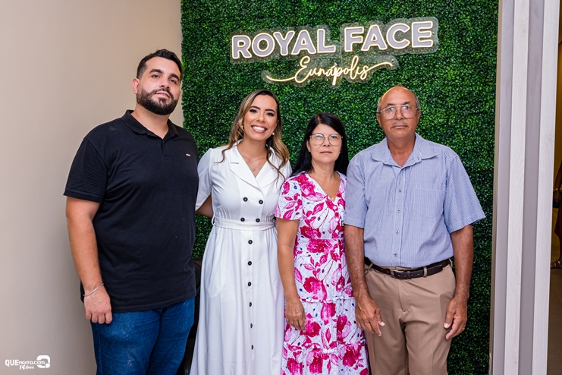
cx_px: 281
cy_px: 188
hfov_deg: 53.1
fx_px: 562
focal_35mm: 36
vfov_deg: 36.9
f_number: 3.2
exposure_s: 1/200
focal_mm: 24
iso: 500
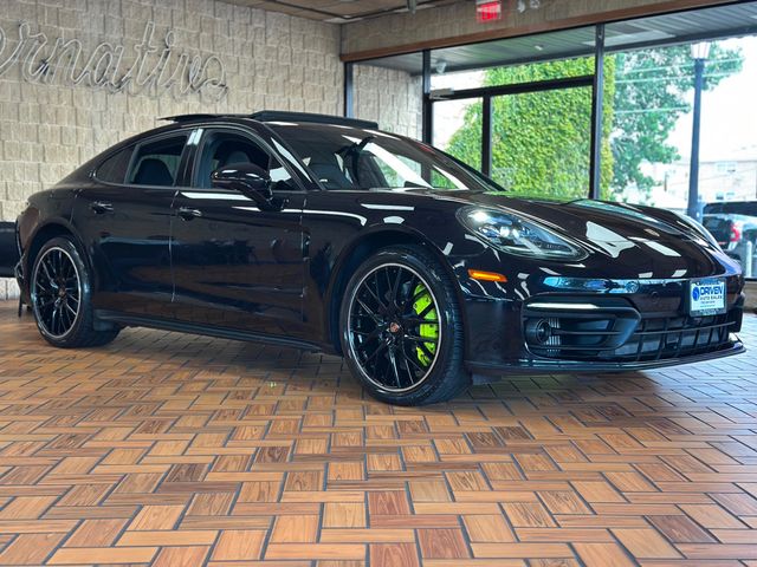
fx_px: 1050
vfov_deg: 30.3
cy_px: 284
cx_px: 378
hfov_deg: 39.7
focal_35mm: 48
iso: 100
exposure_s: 1/120
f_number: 1.78
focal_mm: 6.86
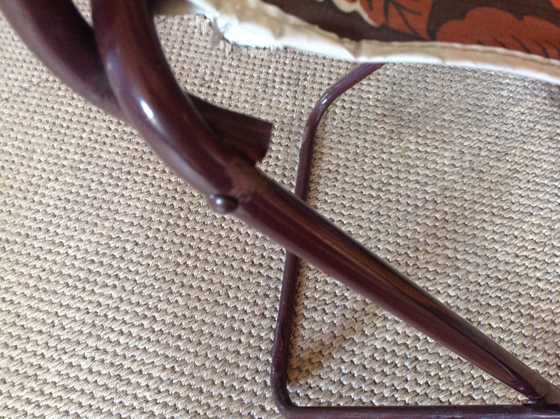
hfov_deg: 52.7
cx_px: 280
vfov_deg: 40.6
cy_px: 210
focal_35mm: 35
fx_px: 565
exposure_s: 1/15
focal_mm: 4.28
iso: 250
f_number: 2.4
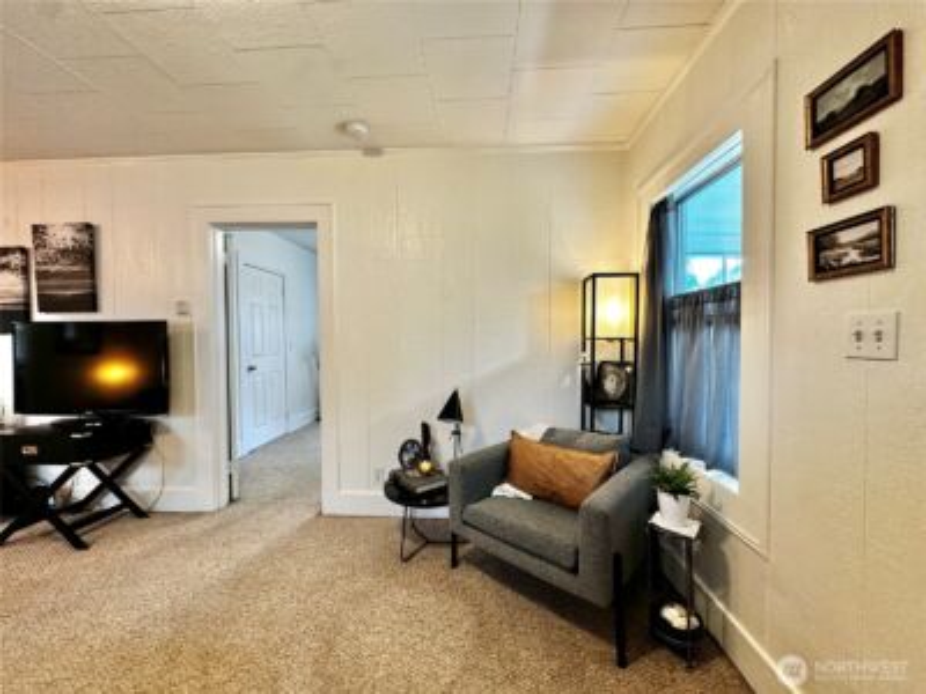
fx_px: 375
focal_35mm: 14
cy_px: 347
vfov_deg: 85.7
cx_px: 463
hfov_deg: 102.1
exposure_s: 1/60
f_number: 2.2
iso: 200
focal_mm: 2.22
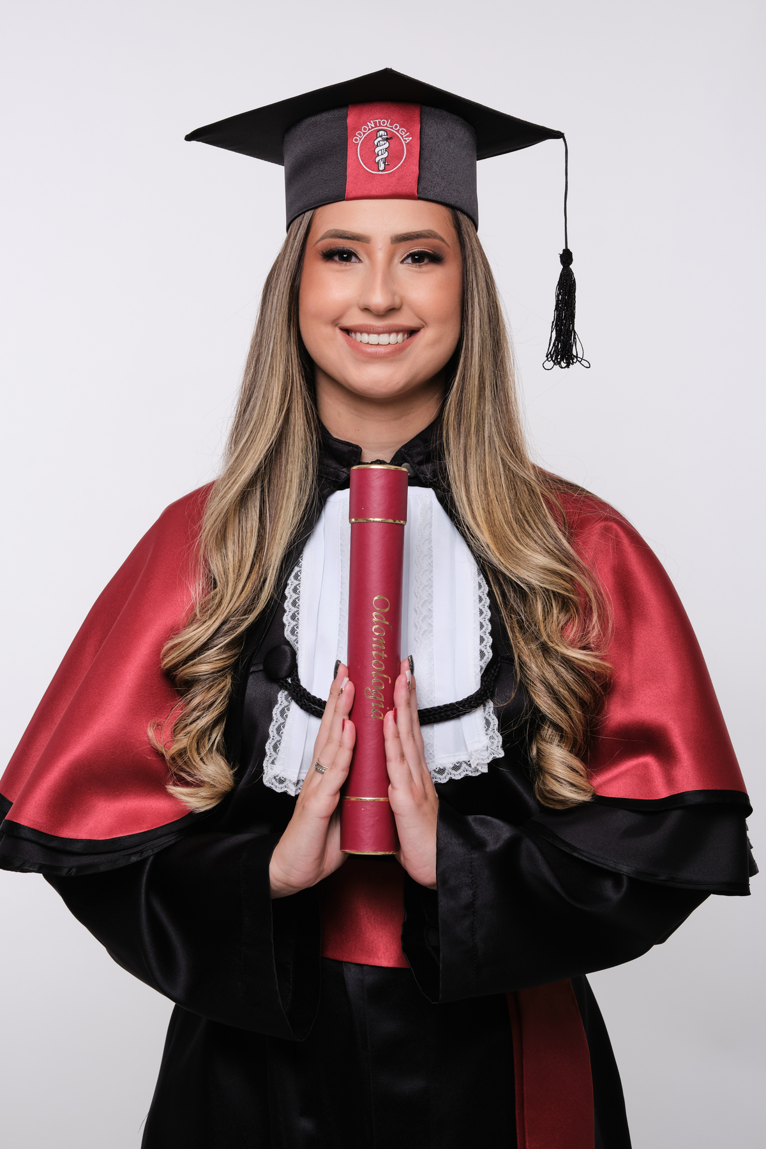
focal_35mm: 75
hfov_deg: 18.2
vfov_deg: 27.0
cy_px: 574
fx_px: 2394
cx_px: 383
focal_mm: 50
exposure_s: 1/200
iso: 160
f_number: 11
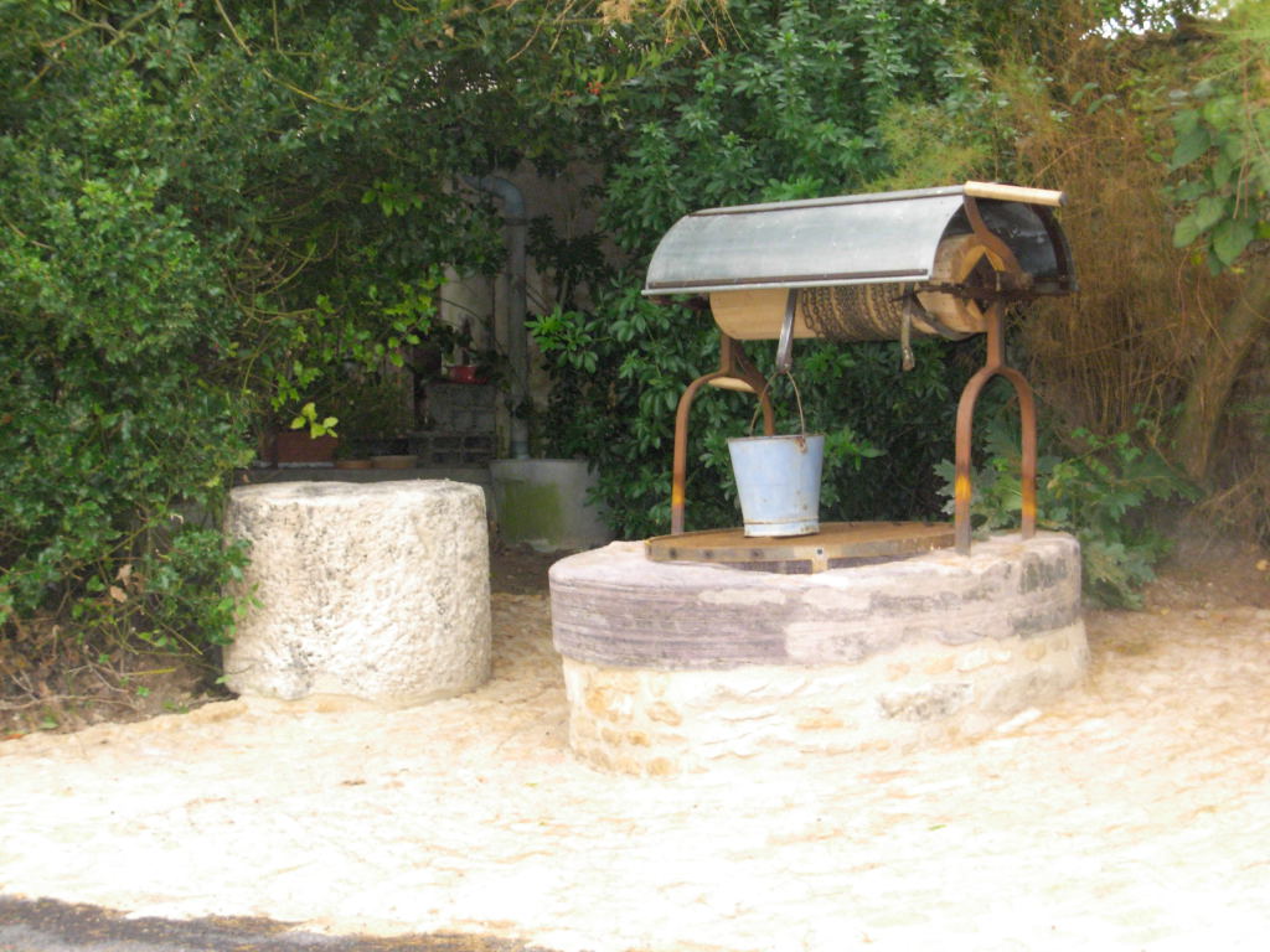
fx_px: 2568
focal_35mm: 70
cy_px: 476
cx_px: 635
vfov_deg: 21.0
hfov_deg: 27.8
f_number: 3.5
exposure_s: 1/228
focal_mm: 11.5
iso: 400
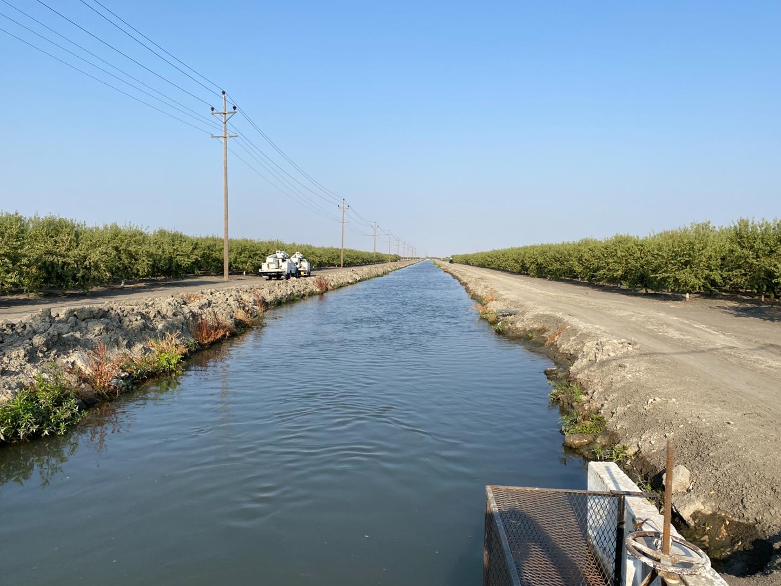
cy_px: 288
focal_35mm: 27
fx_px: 609
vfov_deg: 51.4
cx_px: 396
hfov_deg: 65.3
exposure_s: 1/2513
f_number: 1.8
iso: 32
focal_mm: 4.25
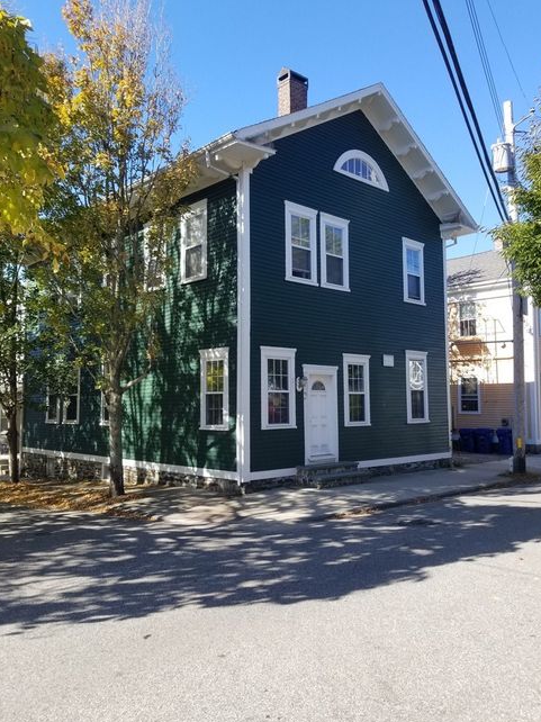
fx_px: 563
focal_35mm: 27
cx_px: 274
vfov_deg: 65.3
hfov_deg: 51.3
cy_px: 356
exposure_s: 1/808
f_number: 1.7
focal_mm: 4.25
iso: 50
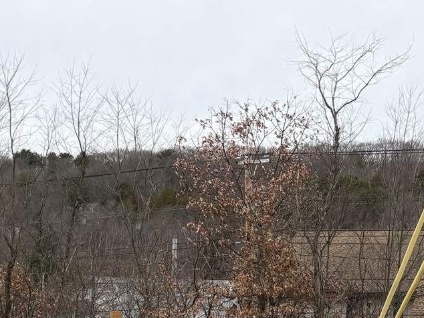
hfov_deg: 23.1
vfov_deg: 16.0
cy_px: 485
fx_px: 1028
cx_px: 110
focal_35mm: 84
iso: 50
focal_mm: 5.96
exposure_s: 1/1667
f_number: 1.6
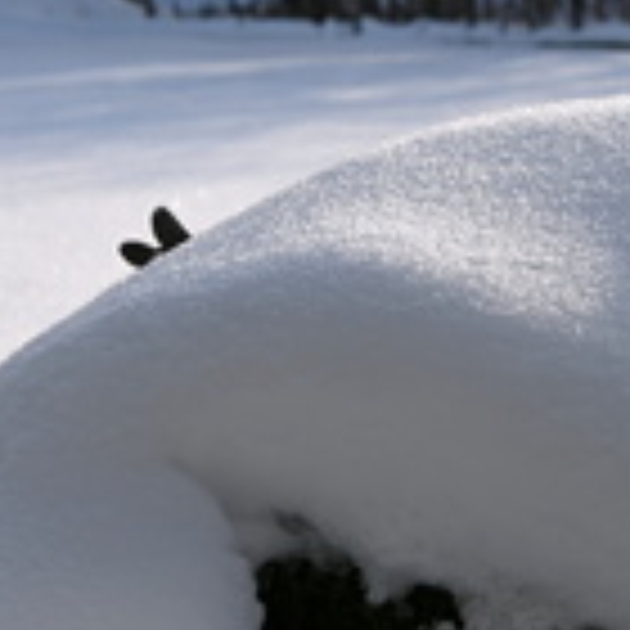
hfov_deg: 9.6
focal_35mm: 182
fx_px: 3747
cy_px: 304
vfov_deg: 9.6
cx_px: 594
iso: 100
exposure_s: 1/400
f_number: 7.1
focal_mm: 50
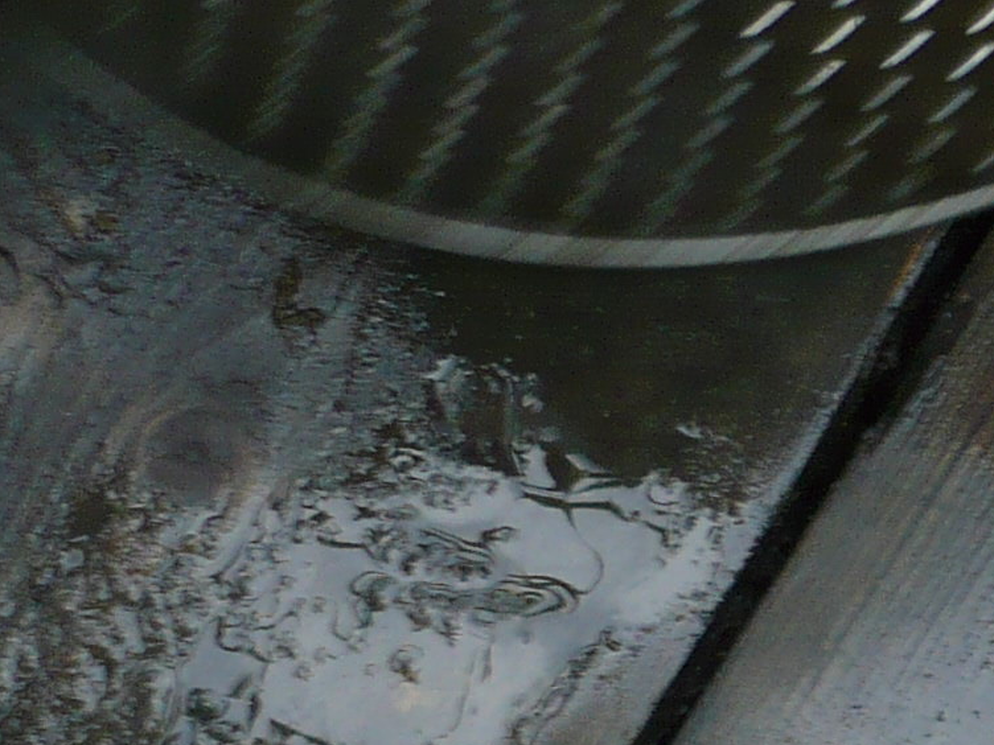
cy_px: 1014
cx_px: 2028
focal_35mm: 143
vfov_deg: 10.1
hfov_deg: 12.2
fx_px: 4106
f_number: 2.8
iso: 100
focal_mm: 5.8
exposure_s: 1/80
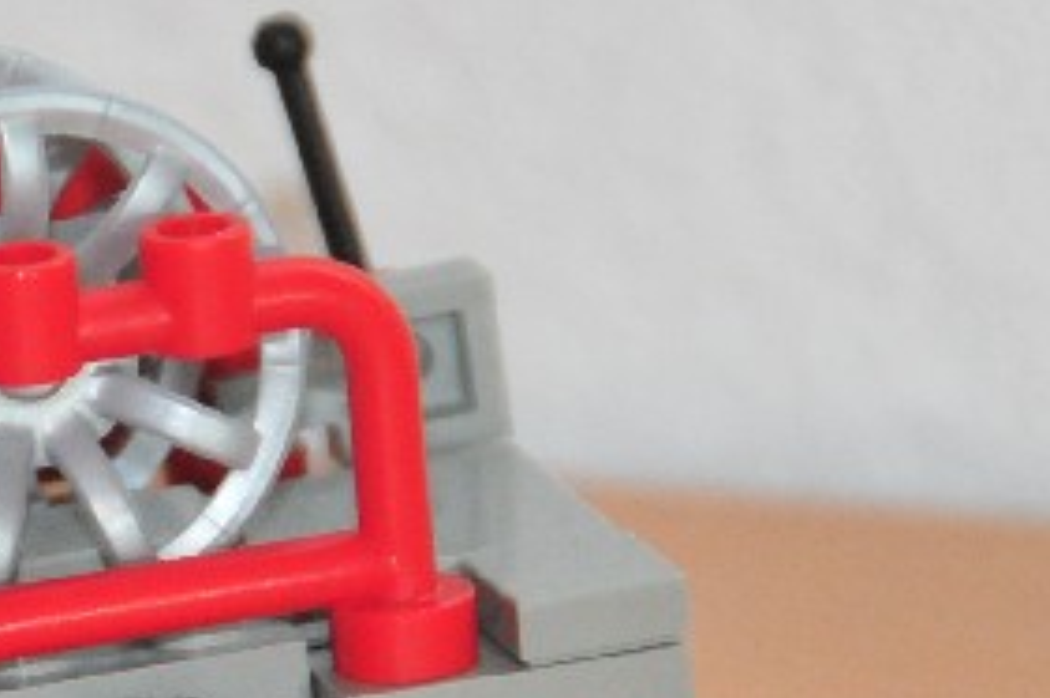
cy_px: 579
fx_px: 31830
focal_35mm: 1092
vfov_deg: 1.3
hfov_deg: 1.9
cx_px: -262
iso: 1250
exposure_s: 1/60
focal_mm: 200
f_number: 5.6
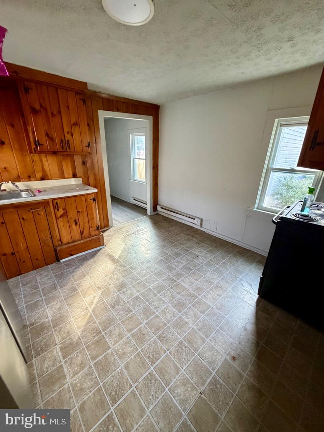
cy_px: 216
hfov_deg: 85.7
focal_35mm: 14
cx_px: 162
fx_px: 175
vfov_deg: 102.1
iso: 500
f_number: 2.2
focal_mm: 2.22
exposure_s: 1/60
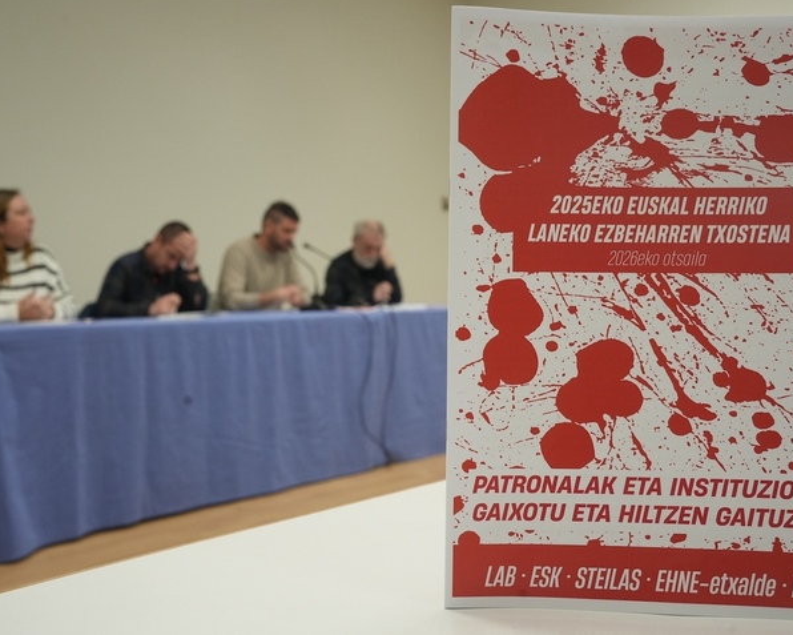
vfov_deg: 37.3
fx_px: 939
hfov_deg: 45.8
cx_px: 396
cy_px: 314
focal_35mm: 40
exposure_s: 1/125
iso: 2500
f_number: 9
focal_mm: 35
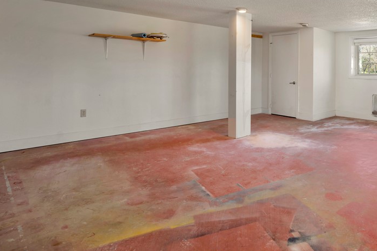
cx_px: 267
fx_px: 262
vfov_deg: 49.7
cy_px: 71
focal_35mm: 25
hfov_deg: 68.3
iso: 100
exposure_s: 1/40
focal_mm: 16
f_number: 7.1
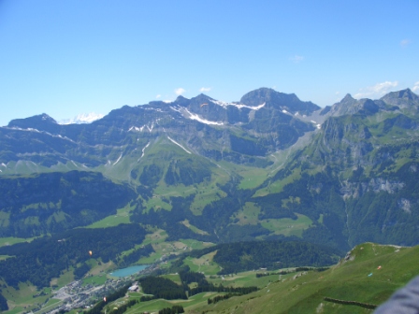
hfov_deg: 55.4
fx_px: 399
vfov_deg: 42.9
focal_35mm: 33
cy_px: 157
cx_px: 210
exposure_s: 1/250
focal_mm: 7.1
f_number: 5.6
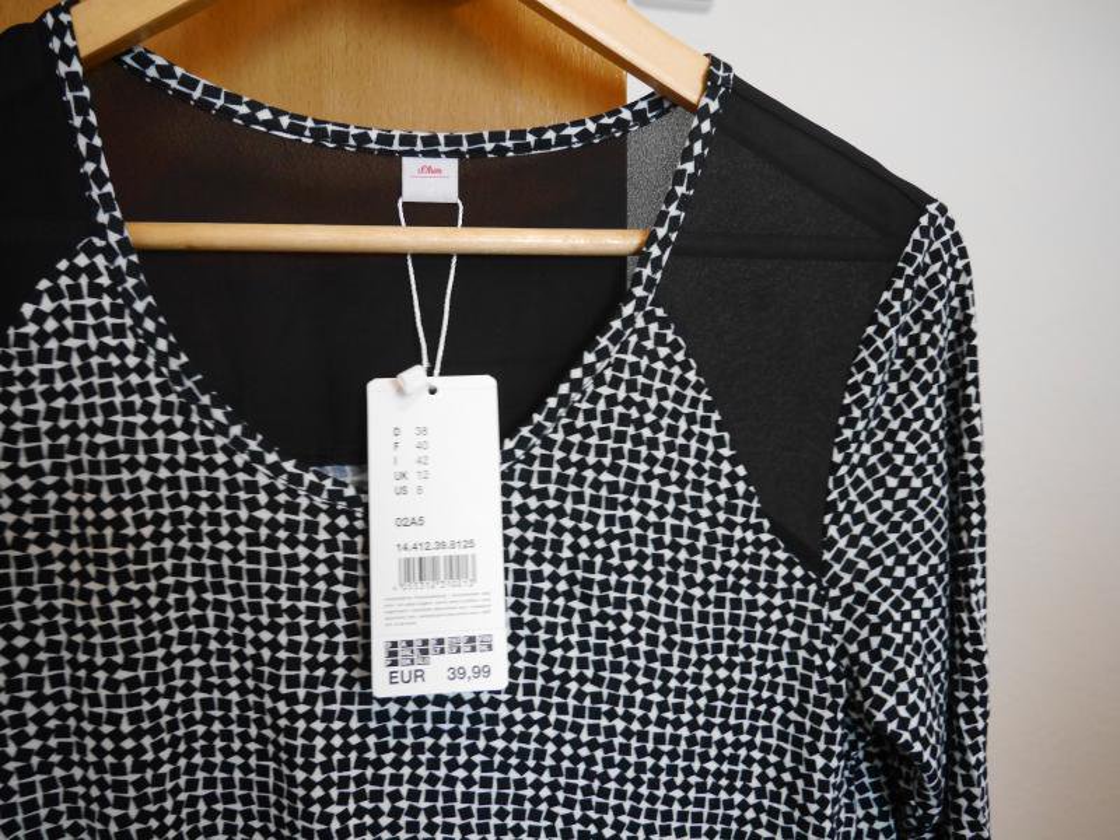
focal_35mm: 34
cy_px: 420
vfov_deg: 41.8
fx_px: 1100
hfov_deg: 54.0
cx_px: 560
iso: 1600
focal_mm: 17
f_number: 4
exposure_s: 1/30
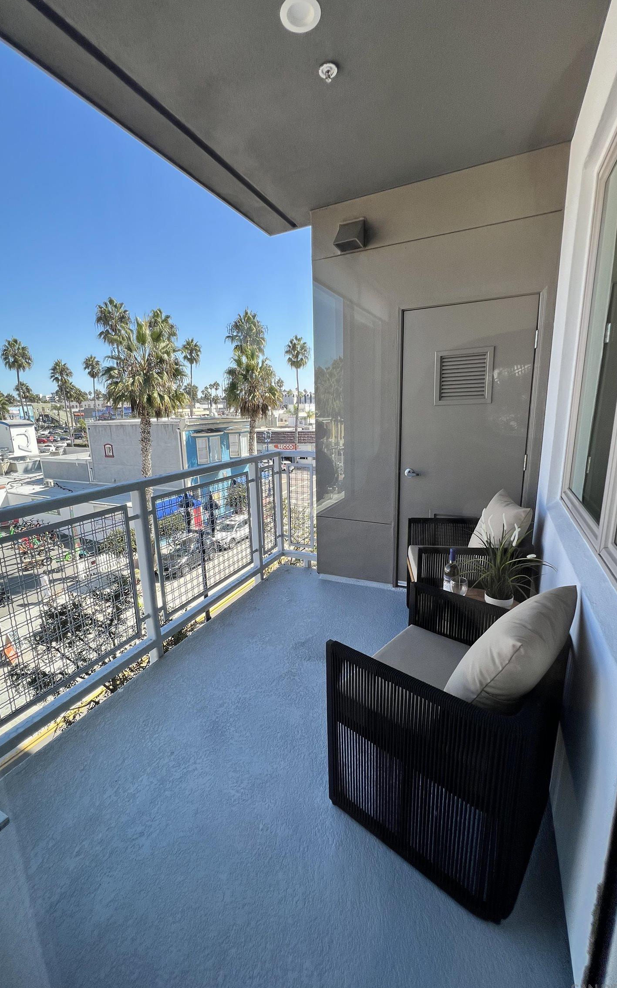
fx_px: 377
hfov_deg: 78.6
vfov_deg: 105.3
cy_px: 497
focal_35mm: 14
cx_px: 300
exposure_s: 1/349
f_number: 1.8
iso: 32
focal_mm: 1.57
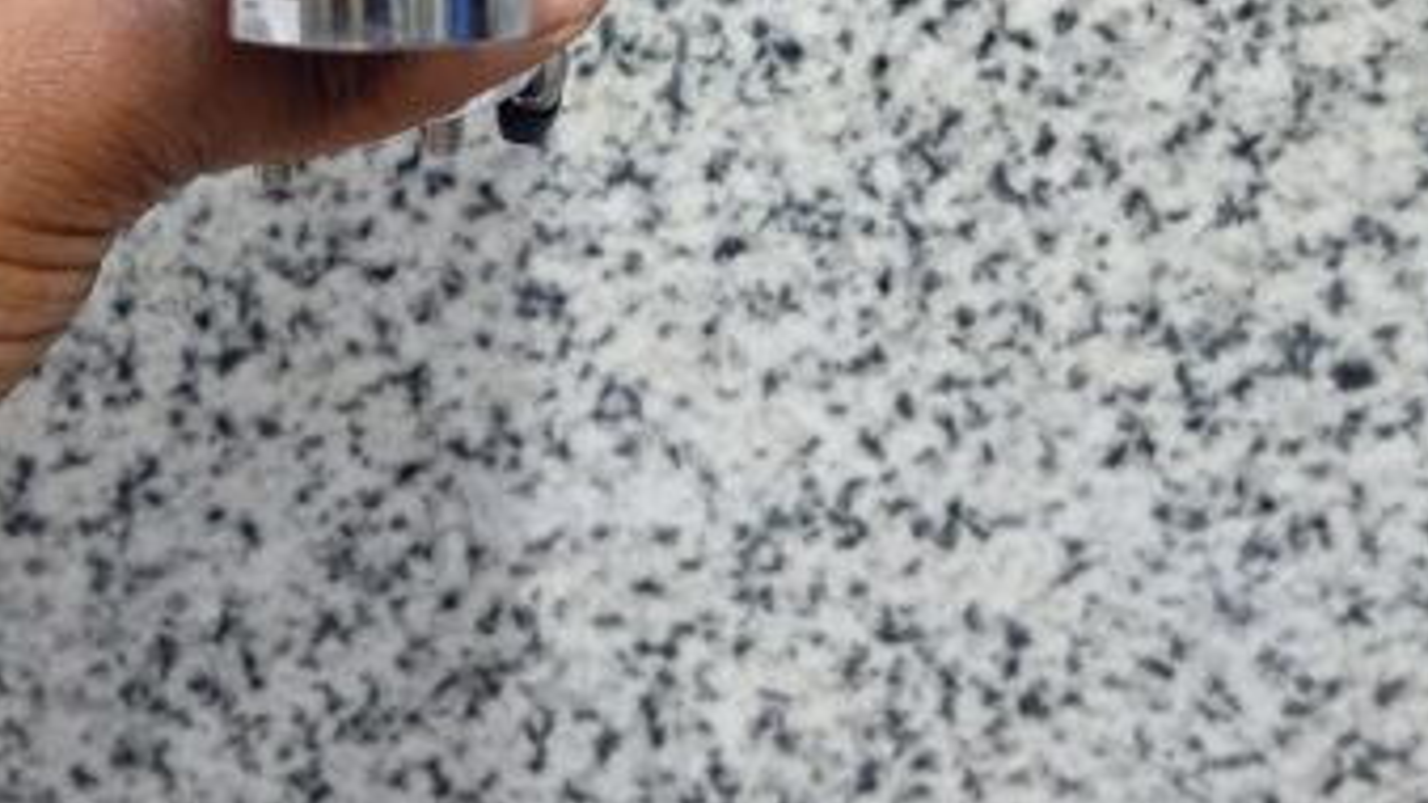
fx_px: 2726
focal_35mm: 72
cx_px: 520
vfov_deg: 15.6
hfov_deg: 29.2
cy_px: -349
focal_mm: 4.22
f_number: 1.8
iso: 1912
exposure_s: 1/25
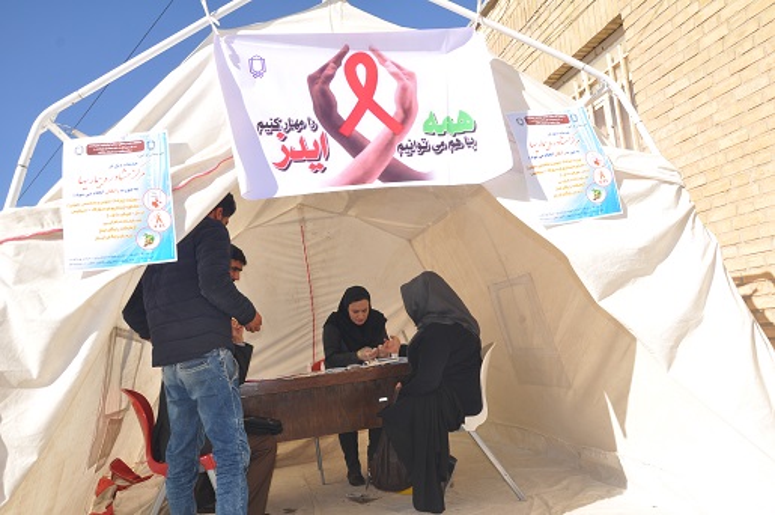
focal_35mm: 32
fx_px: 677
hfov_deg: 59.6
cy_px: 258
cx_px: 388
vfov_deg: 41.6
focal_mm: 21
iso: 200
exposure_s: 1/200
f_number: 13
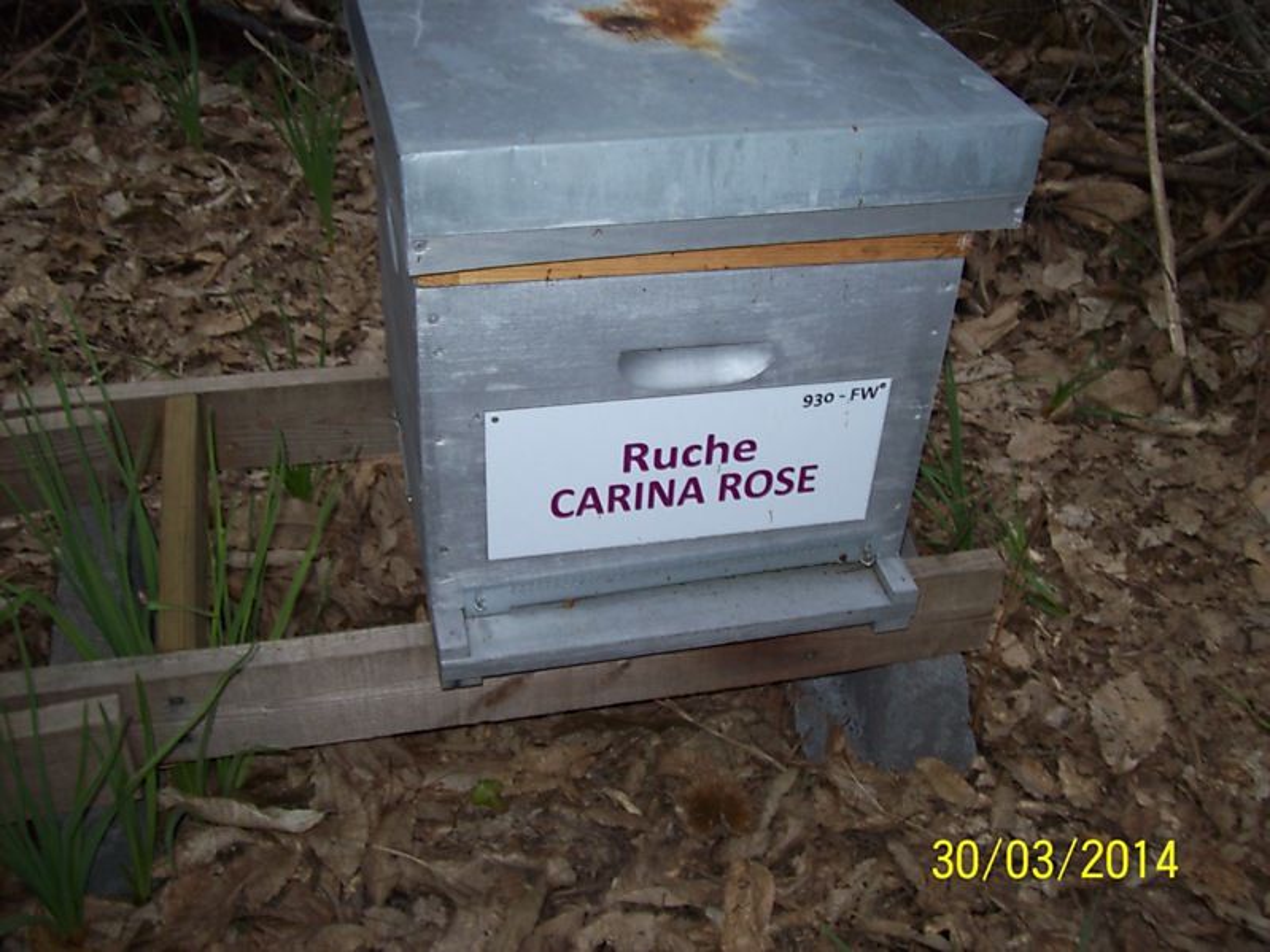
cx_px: 635
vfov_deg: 39.6
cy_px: 476
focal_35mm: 36
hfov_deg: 51.4
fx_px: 1321
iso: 80
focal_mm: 6
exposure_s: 1/64
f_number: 2.7
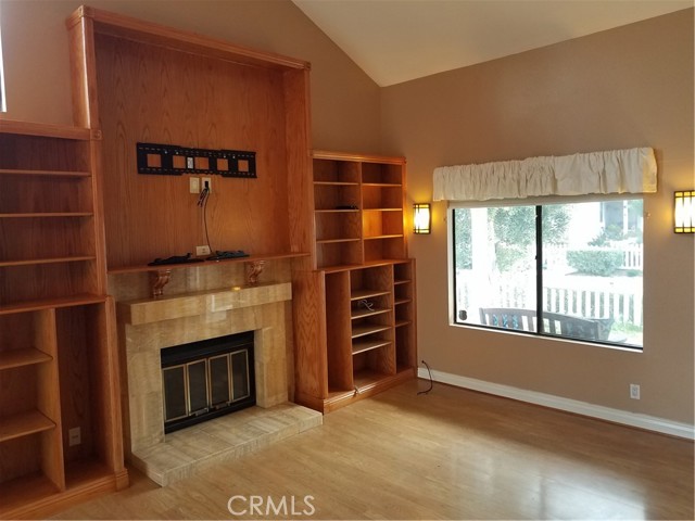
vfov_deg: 53.1
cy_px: 260
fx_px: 522
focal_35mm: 26
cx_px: 348
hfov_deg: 67.3
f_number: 1.7
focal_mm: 4.2
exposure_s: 1/60
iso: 100
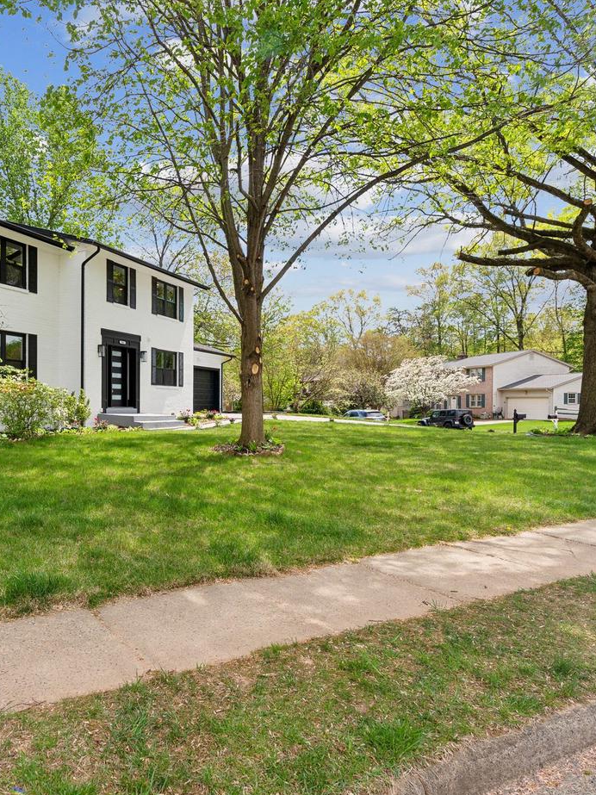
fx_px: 551
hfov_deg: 54.1
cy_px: 407
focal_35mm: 24
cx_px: 146
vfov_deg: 71.6
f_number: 8
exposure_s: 1/125
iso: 80
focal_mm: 16
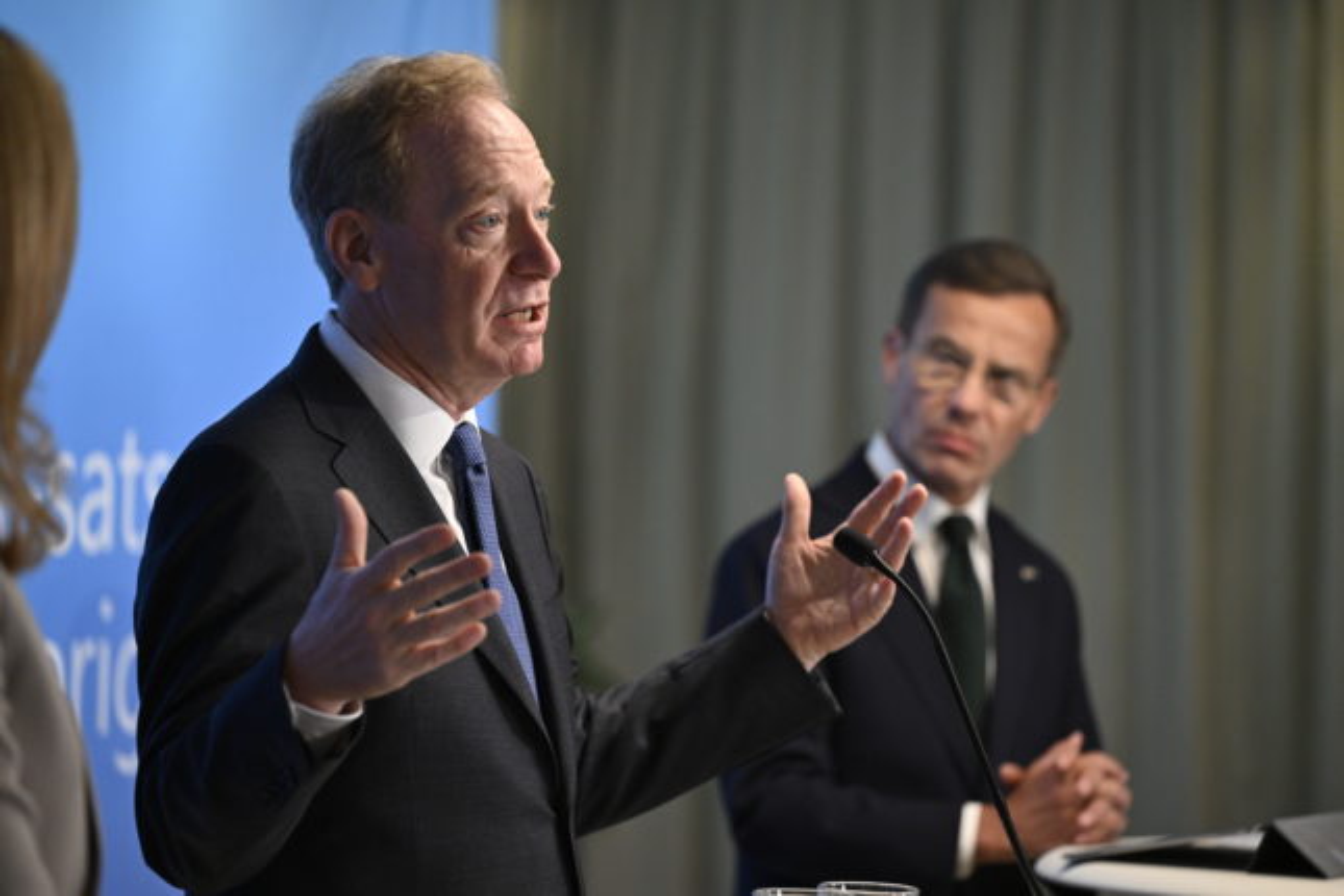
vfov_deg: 8.9
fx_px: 5786
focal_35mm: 155
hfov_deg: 13.2
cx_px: 672
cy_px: 448
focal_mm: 155
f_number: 3.2
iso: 3200
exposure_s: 1/400
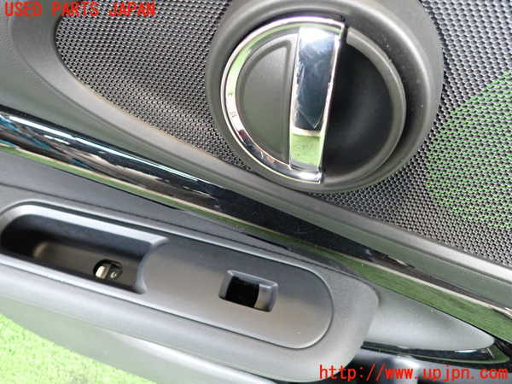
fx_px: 370
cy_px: 192
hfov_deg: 69.4
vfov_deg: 54.9
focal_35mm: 25
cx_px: 256
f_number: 2
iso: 500
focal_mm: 4.5
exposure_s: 1/30
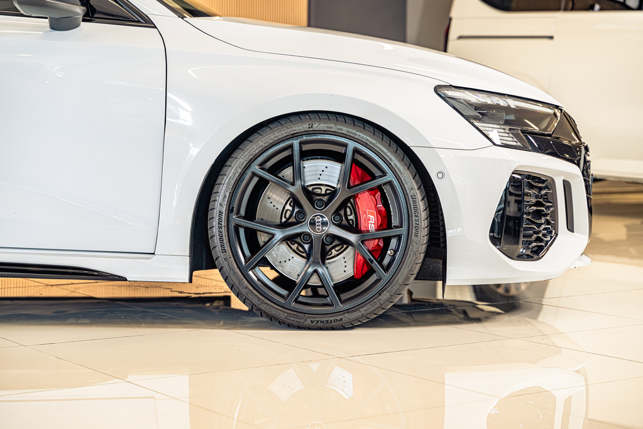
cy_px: 214
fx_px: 1339
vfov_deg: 18.2
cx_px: 322
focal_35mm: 75
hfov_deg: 27.0
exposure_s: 1/125
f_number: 4
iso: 640
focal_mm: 75
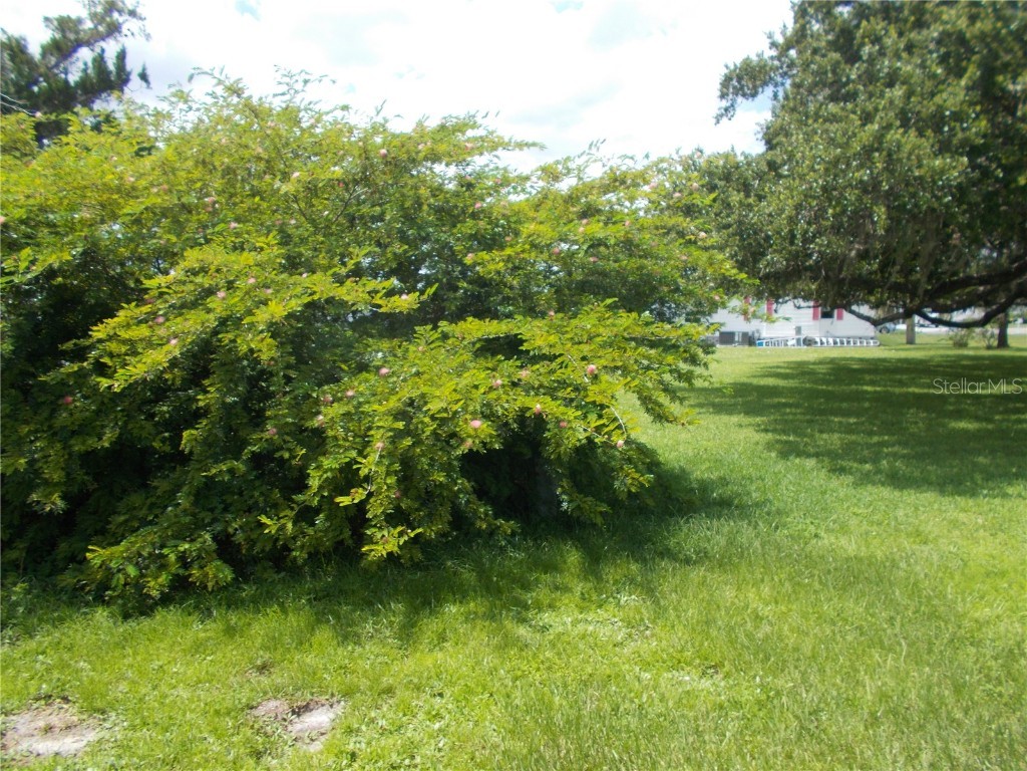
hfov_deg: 67.3
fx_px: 771
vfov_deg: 53.1
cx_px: 514
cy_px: 386
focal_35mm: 26
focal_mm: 4.6
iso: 80
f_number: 8
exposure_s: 1/80
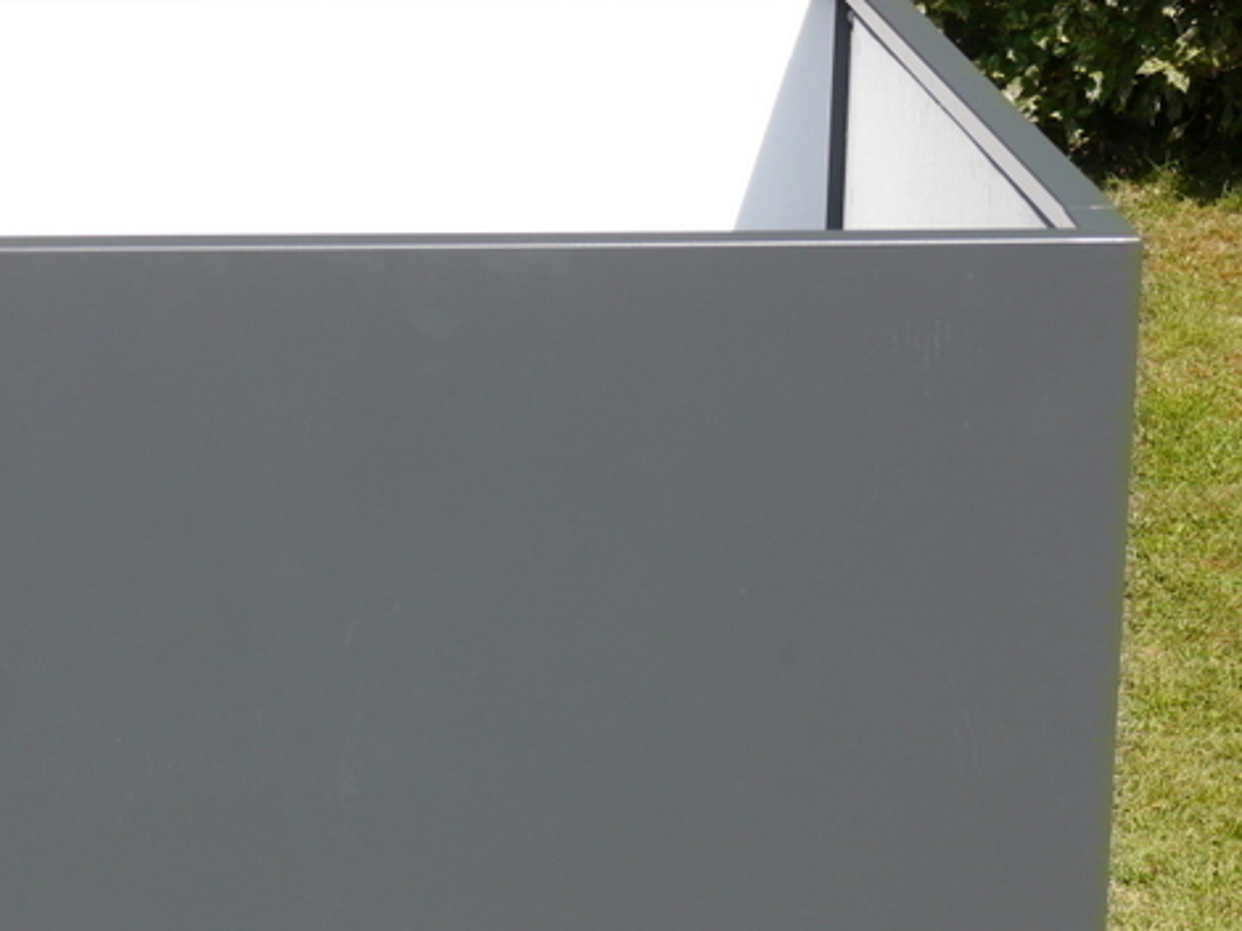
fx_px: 5128
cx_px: 328
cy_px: 600
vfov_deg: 10.4
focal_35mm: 143
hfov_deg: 13.8
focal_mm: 42
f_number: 8
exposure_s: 1/250
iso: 160
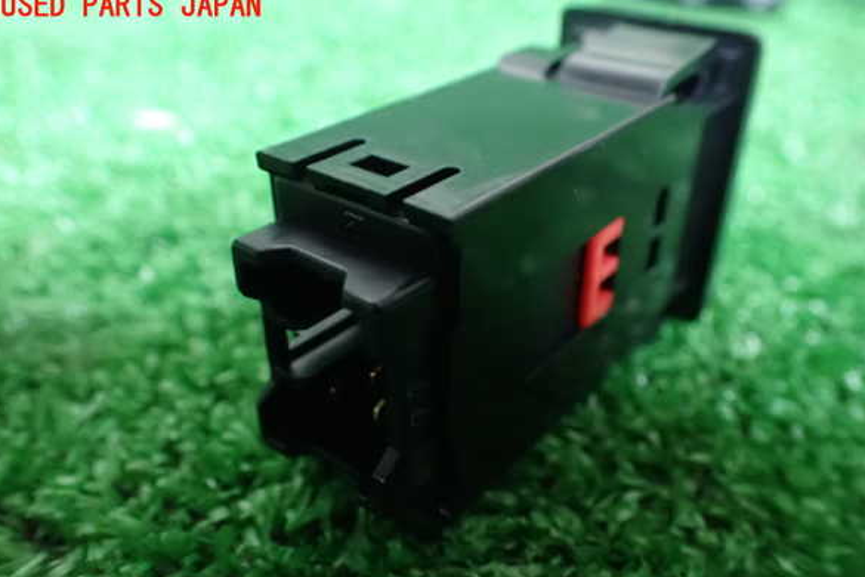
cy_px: 321
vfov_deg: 41.1
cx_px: 436
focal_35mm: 32
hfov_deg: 58.7
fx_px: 769
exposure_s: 1/15
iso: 1600
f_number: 2.3
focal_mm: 5.4
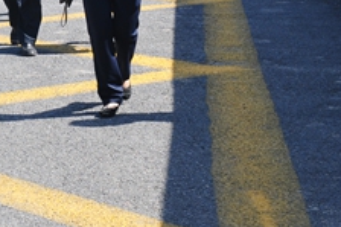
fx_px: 1382
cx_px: -169
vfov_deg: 9.2
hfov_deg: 13.3
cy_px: -75
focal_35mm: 146
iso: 250
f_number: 8
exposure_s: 1/250
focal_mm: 32
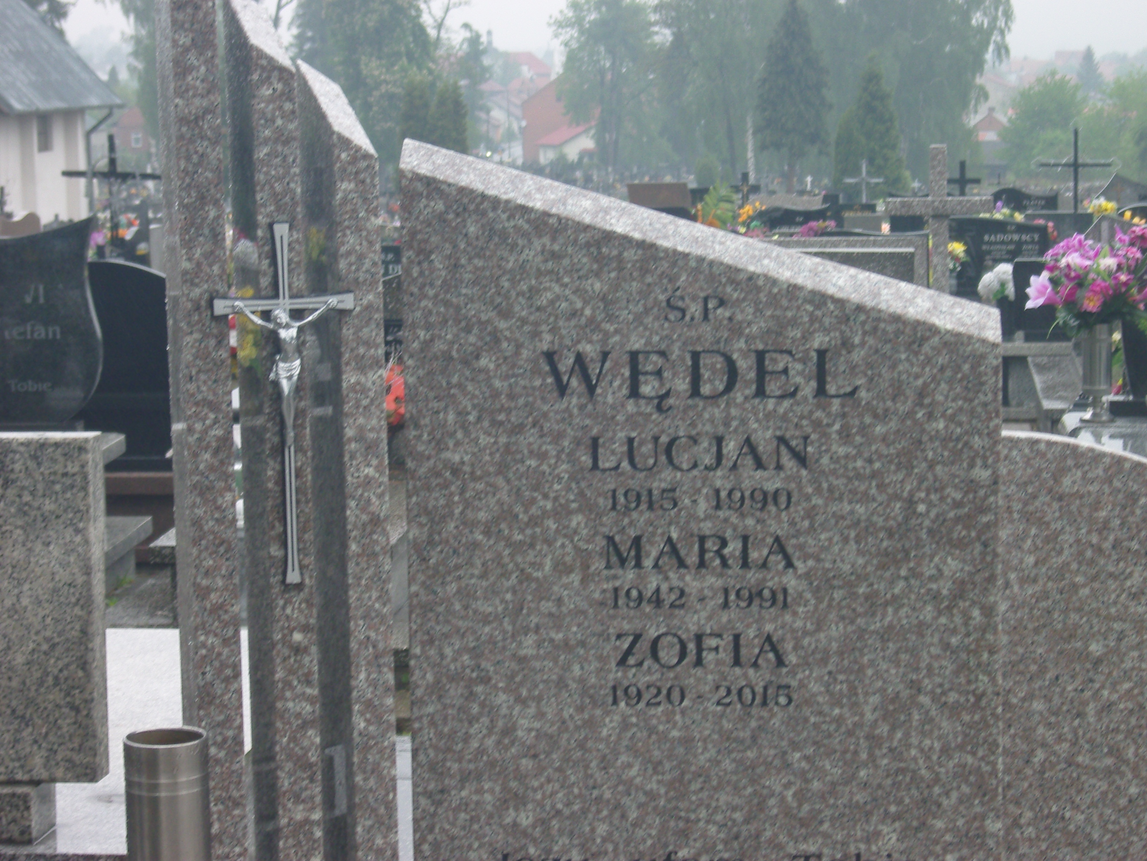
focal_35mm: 102
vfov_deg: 14.5
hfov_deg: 19.3
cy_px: 430
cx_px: 574
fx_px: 3380
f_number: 5.2
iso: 125
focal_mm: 21.9
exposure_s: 1/60
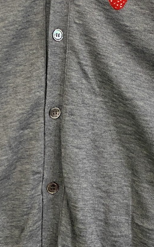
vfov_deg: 25.3
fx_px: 545
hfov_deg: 16.1
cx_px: 58
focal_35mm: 81
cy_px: 63
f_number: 1.8
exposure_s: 1/50
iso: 80
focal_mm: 4.25
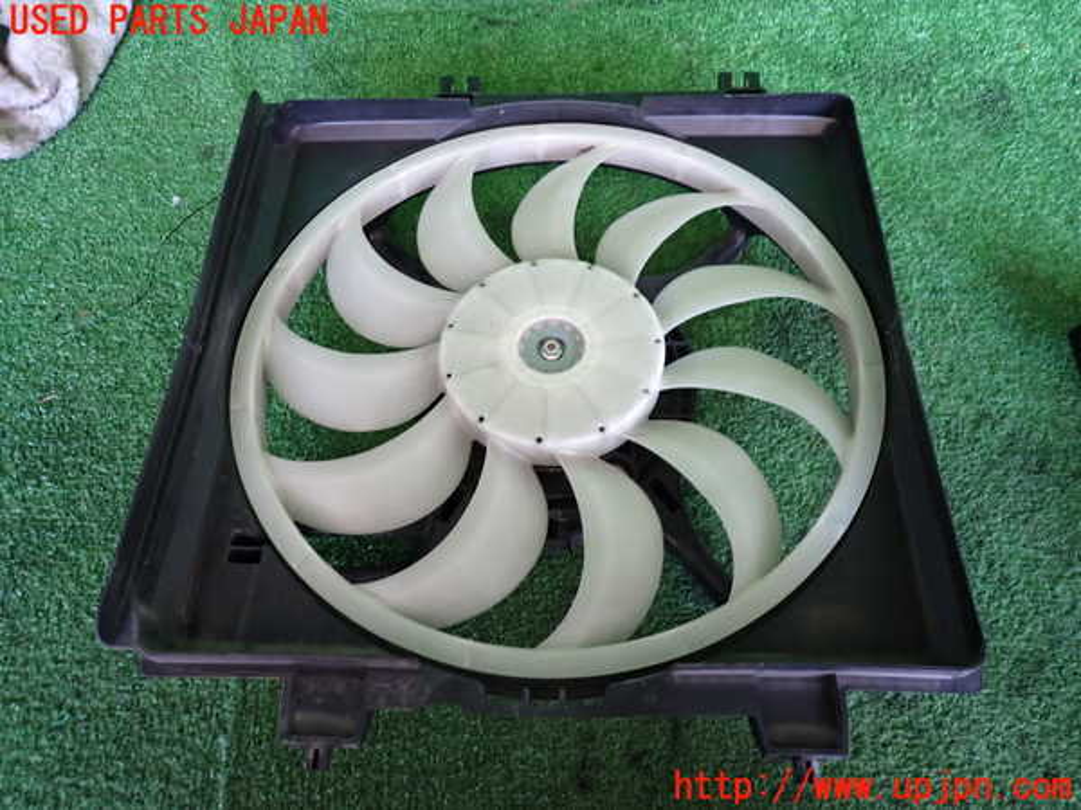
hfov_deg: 69.4
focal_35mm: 25
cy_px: 405
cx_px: 540
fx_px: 781
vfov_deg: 54.9
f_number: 2
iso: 250
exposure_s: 1/30
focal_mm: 4.5
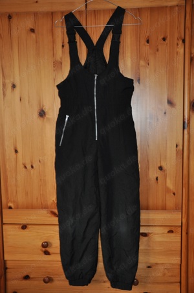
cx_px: 97
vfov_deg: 51.3
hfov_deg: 35.4
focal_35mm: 38
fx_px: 304
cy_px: 146
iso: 800
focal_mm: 25
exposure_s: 1/60
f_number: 4
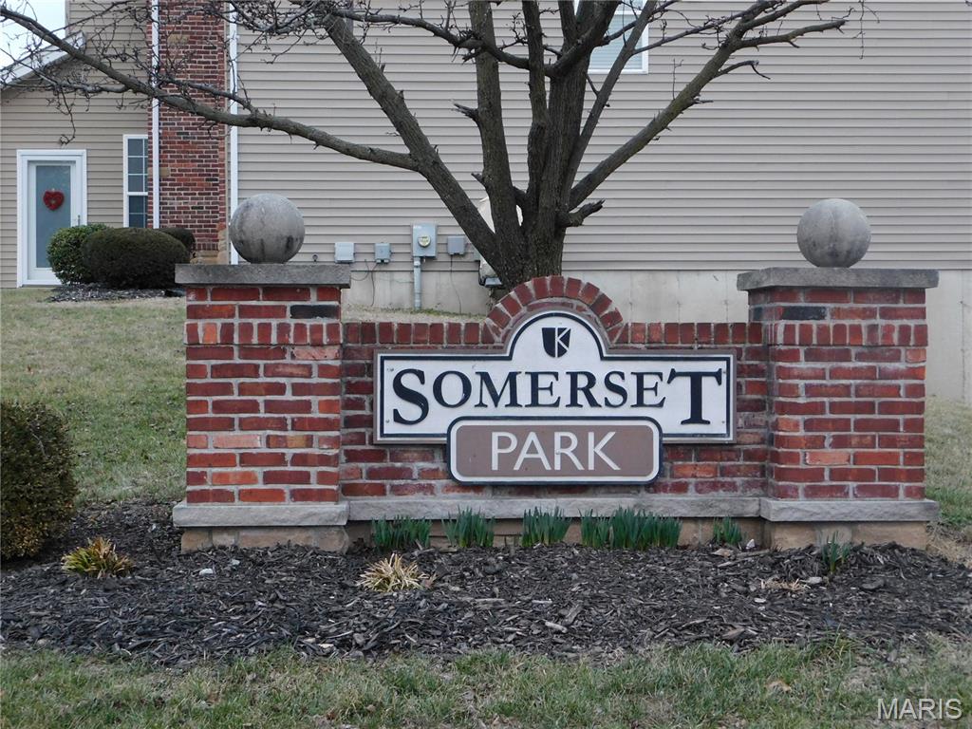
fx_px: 1657
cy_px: 364
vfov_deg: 24.8
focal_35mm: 59
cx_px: 486
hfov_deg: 32.7
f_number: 4
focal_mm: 10.4
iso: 400
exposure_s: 1/30
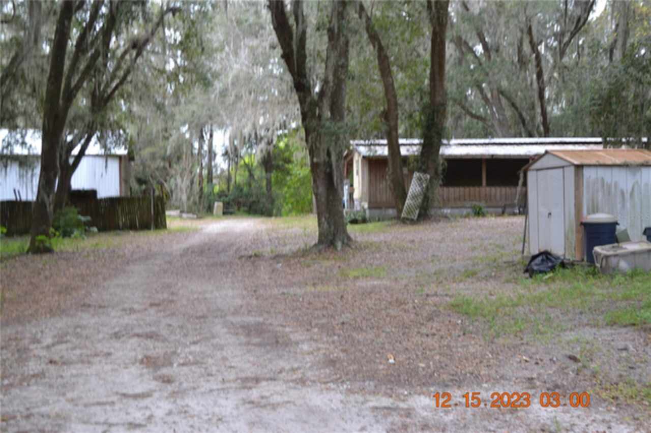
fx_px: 976
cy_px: 216
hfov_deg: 36.9
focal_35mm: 54
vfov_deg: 25.0
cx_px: 326
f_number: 5
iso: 400
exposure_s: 1/100
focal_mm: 36
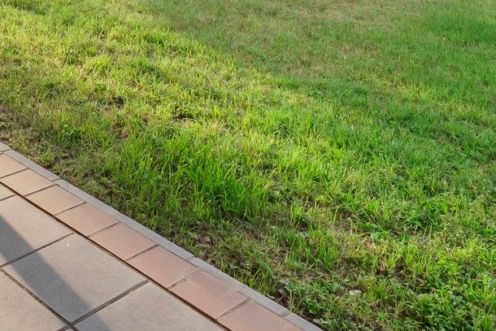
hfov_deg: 37.7
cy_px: -148
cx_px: 9
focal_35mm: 47
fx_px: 648
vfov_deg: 23.6
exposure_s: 1/15
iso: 160
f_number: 11
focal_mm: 14
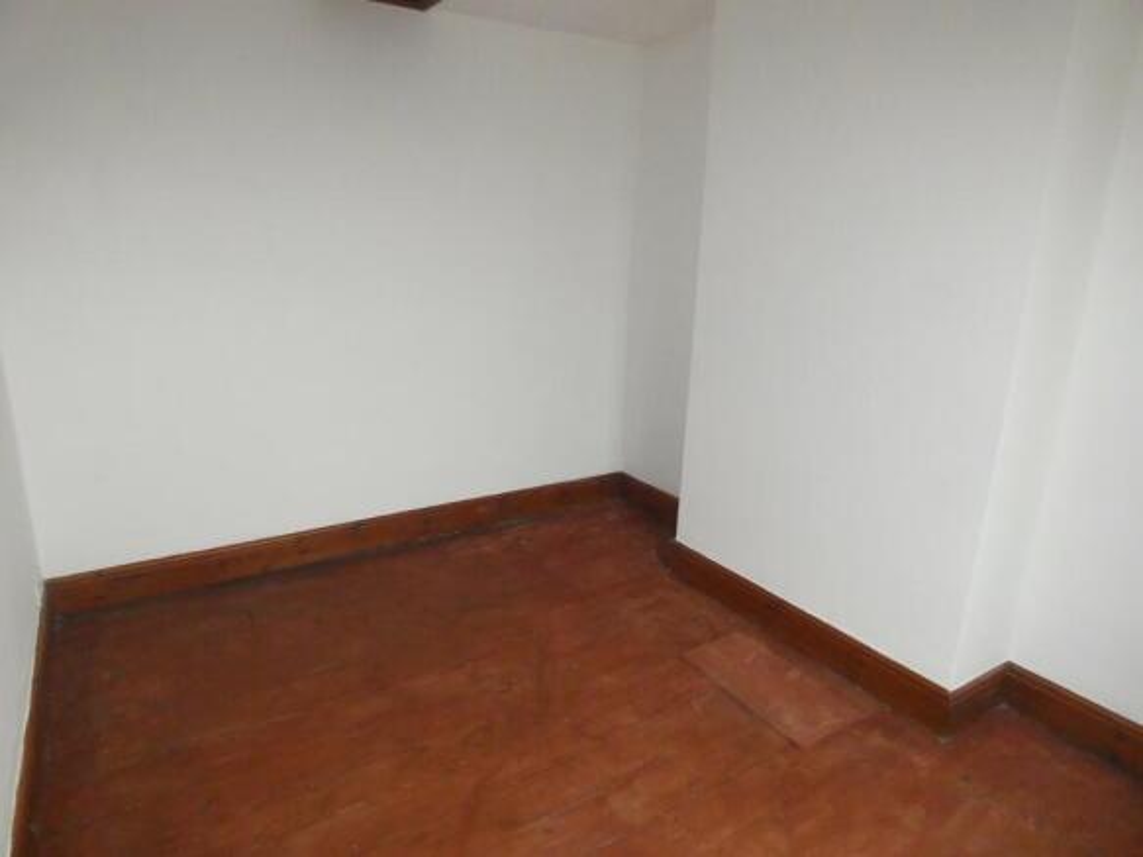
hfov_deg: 81.8
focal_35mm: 20
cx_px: 572
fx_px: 660
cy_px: 428
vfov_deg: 66.0
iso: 800
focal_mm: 3.6
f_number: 2.8
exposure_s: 1/125
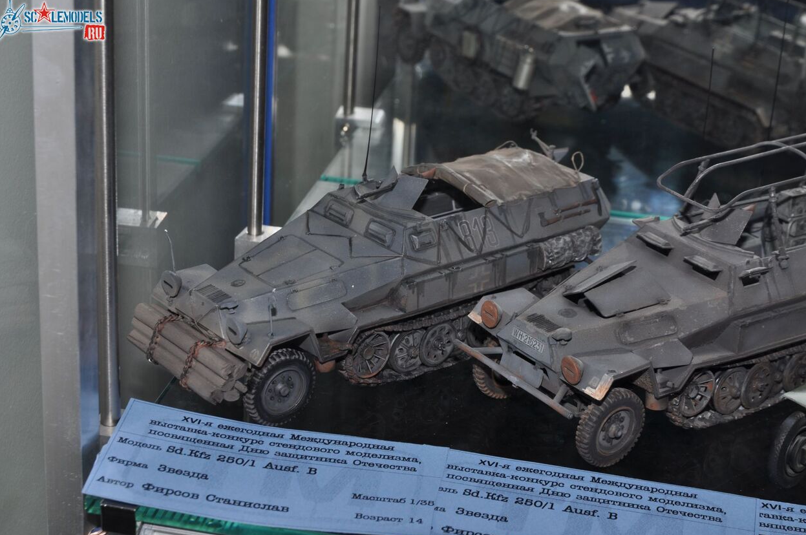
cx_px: 402
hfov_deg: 26.3
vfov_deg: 17.7
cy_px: 268
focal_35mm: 77
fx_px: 1722
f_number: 11
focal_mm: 50
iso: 200
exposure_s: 1/200
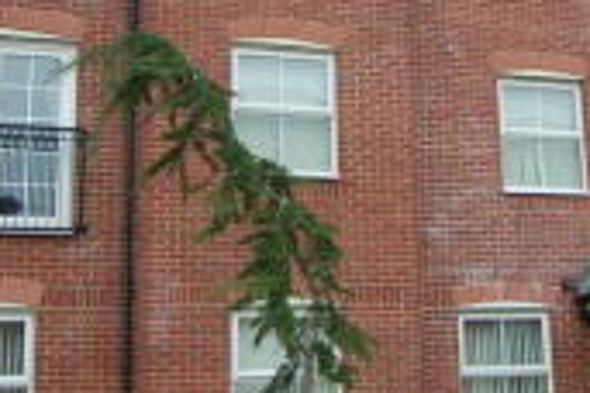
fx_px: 1229
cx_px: 452
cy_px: 19
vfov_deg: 17.8
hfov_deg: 26.6
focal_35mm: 75
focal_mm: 18
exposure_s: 1/200
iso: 200
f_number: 7.1
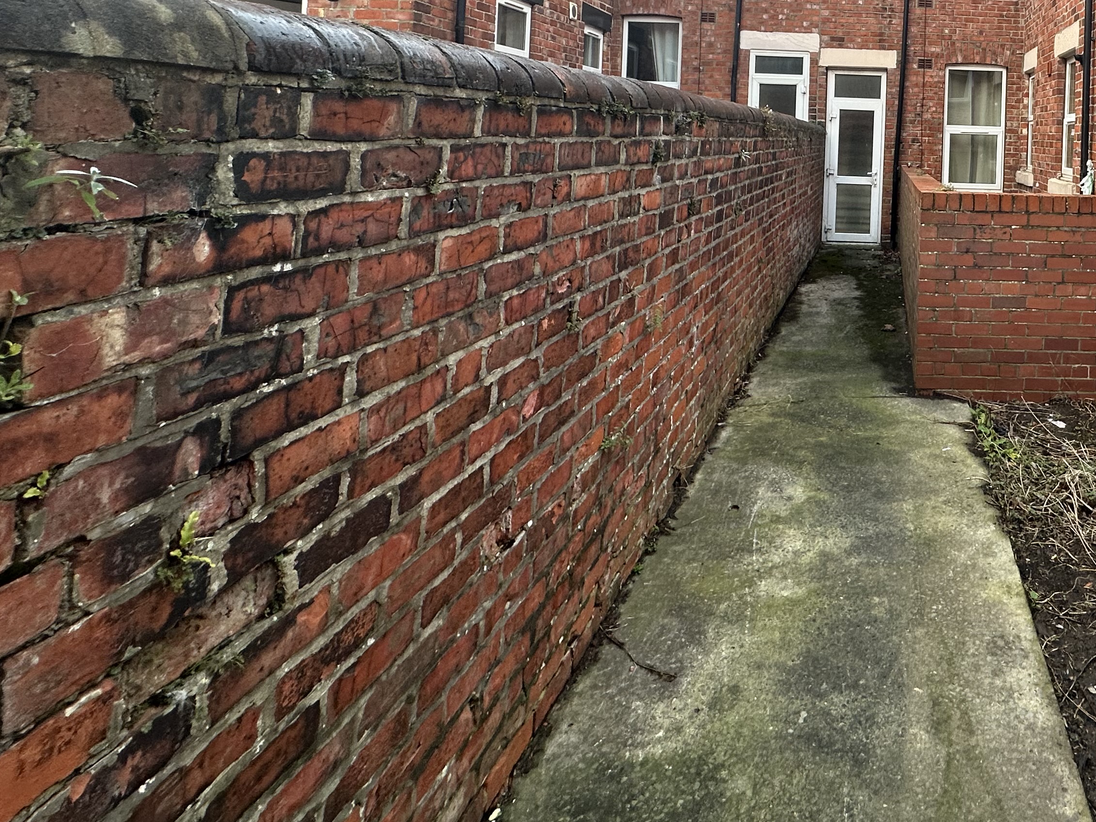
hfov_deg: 61.7
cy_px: 128
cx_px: 924
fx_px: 791
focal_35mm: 25
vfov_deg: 50.4
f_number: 2.2
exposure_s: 1/99
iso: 80
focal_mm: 2.22
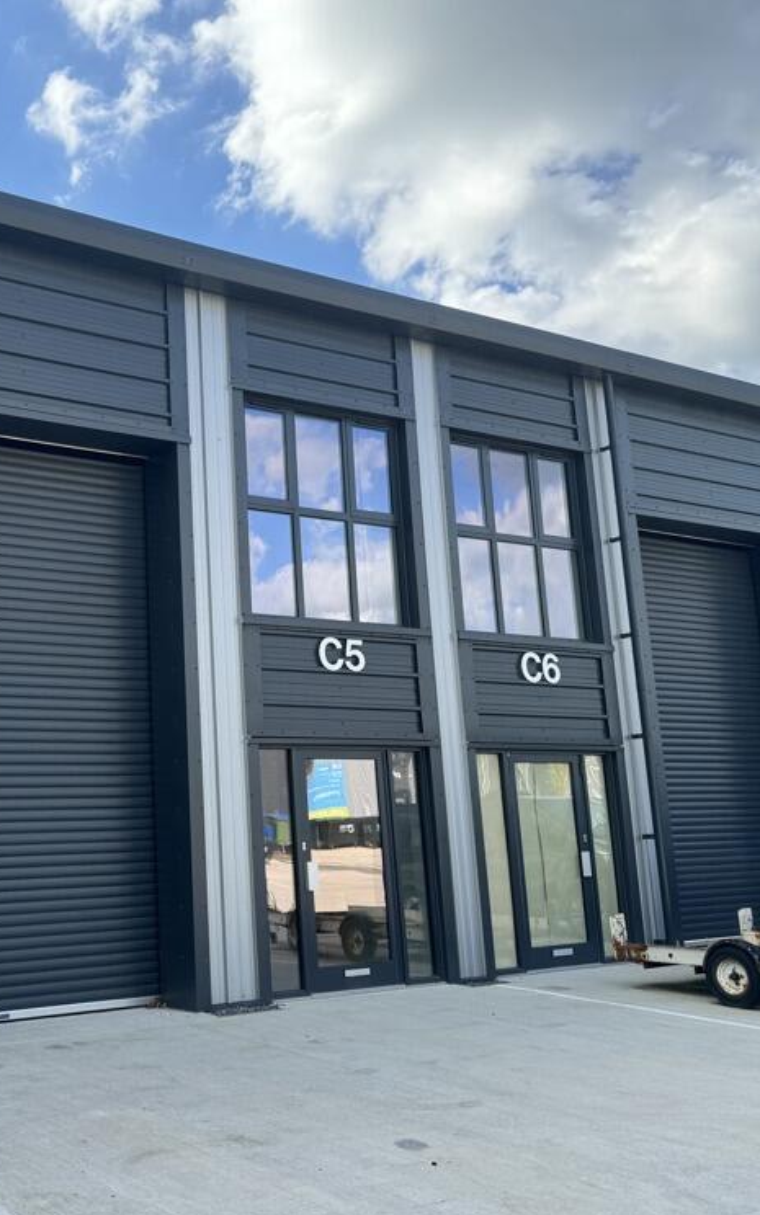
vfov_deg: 55.3
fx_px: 1160
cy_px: 598
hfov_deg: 34.9
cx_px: 132
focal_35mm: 35
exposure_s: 1/1637
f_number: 1.78
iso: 80
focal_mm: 6.76
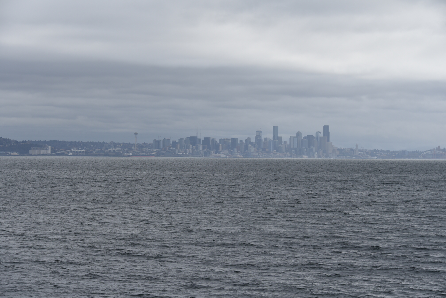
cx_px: 223
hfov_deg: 20.4
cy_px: 149
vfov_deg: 13.7
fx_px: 1239
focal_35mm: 100
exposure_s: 1/320
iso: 100
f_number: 9
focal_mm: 100
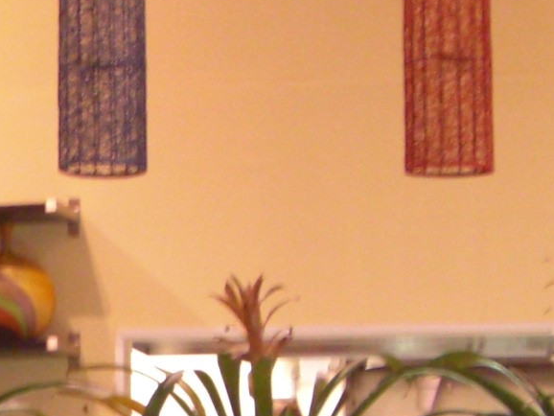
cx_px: -202
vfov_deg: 8.0
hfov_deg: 10.4
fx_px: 2962
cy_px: 453
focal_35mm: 185
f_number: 2.7
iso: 200
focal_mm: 6.2
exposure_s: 1/13
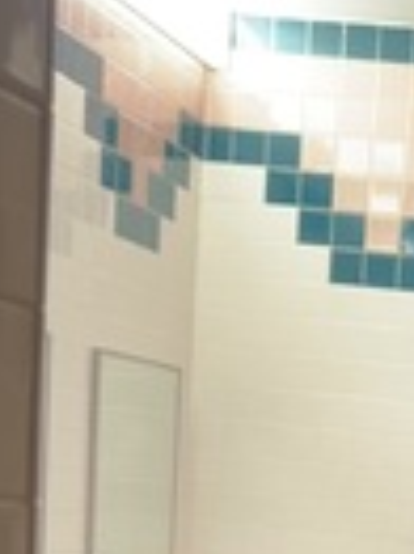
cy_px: 842
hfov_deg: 13.7
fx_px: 1581
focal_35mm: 99
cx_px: 674
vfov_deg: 17.7
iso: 160
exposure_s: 1/60
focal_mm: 5.7
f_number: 1.5
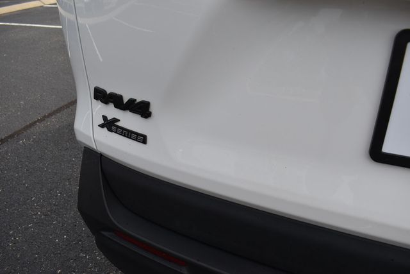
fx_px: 308
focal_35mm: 27
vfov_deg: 48.0
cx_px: 205
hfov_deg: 67.4
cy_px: 137
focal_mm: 18
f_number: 6.3
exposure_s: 1/250
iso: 200
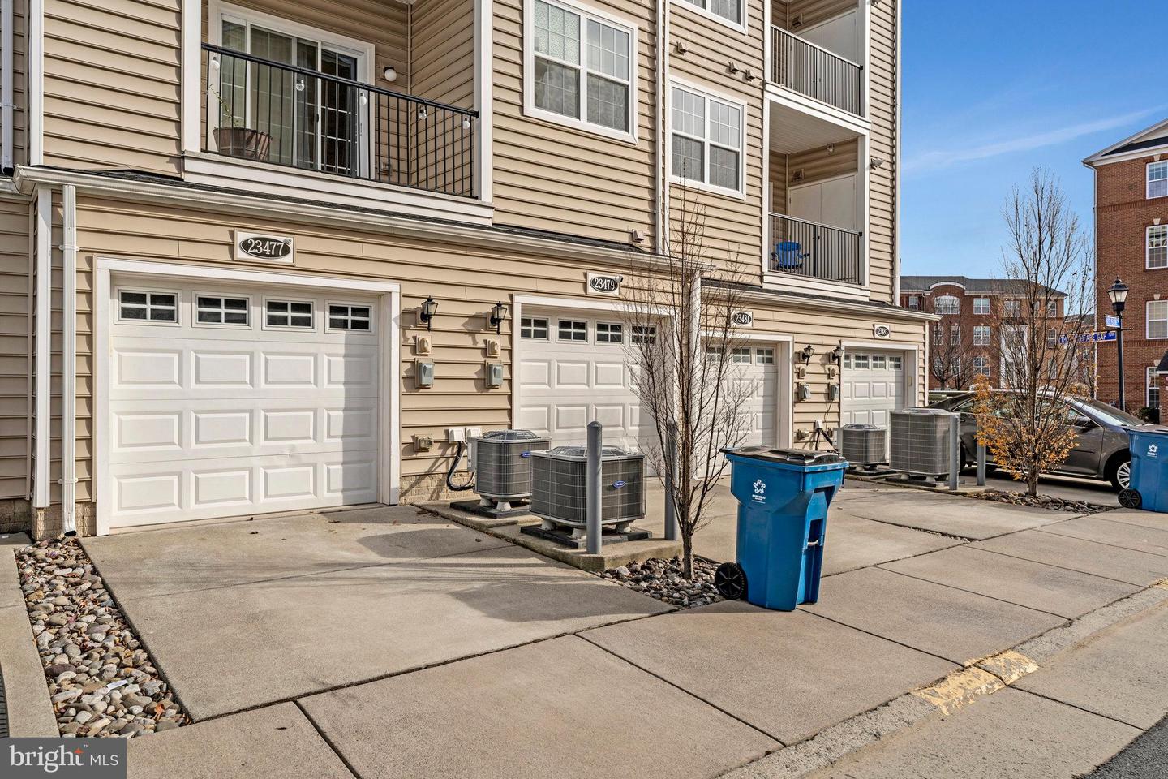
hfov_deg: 73.7
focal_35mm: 24
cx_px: 584
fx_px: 779
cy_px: 390
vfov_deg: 53.1
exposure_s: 1/200
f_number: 8
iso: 100
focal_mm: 24
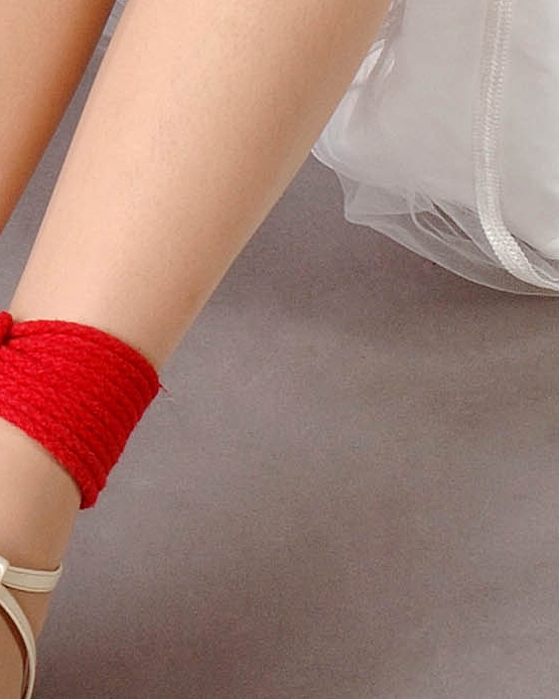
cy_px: -332
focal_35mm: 231
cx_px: 2
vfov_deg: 8.2
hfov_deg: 6.7
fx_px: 4778
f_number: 16
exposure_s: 1/100
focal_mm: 38
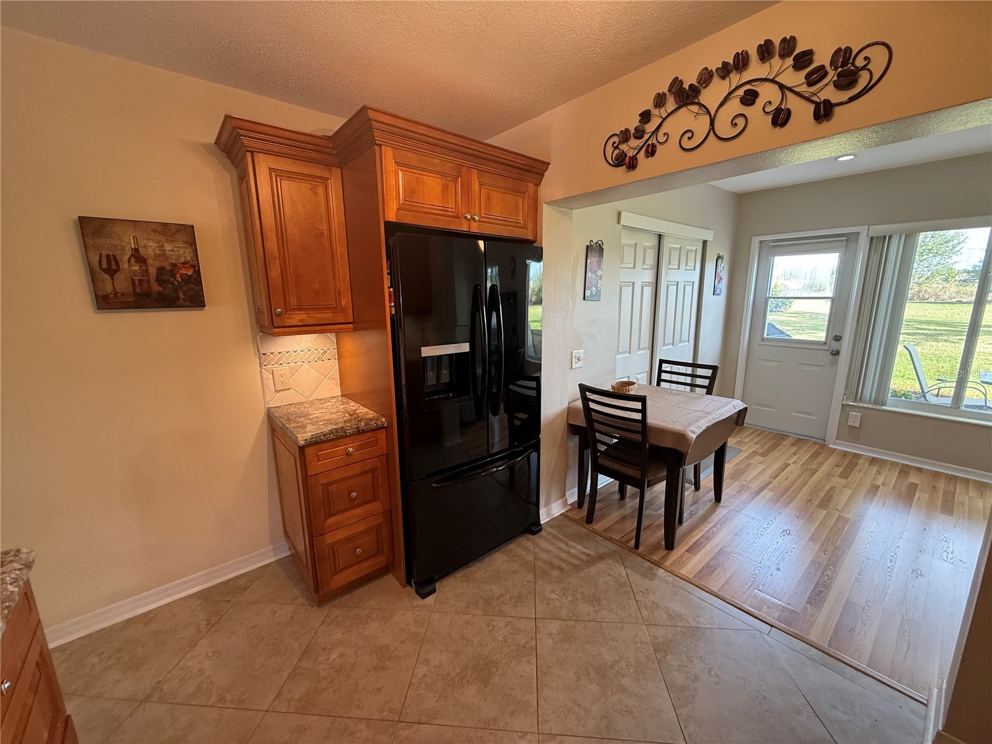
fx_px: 401
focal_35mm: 14
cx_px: 496
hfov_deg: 102.1
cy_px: 372
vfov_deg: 85.7
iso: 250
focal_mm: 2.22
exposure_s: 1/60
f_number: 2.2
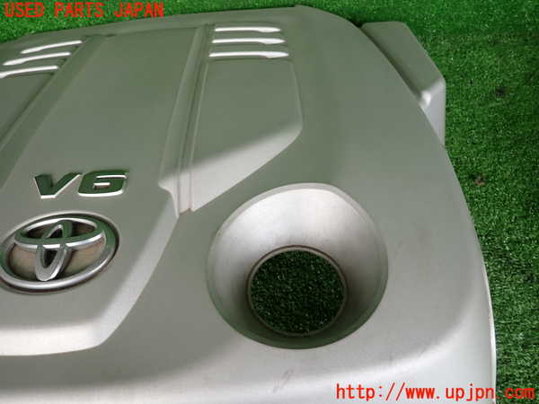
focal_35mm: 25
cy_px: 202
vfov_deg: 54.9
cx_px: 270
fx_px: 389
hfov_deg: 69.4
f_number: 2
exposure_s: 1/125
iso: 125
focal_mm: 4.5
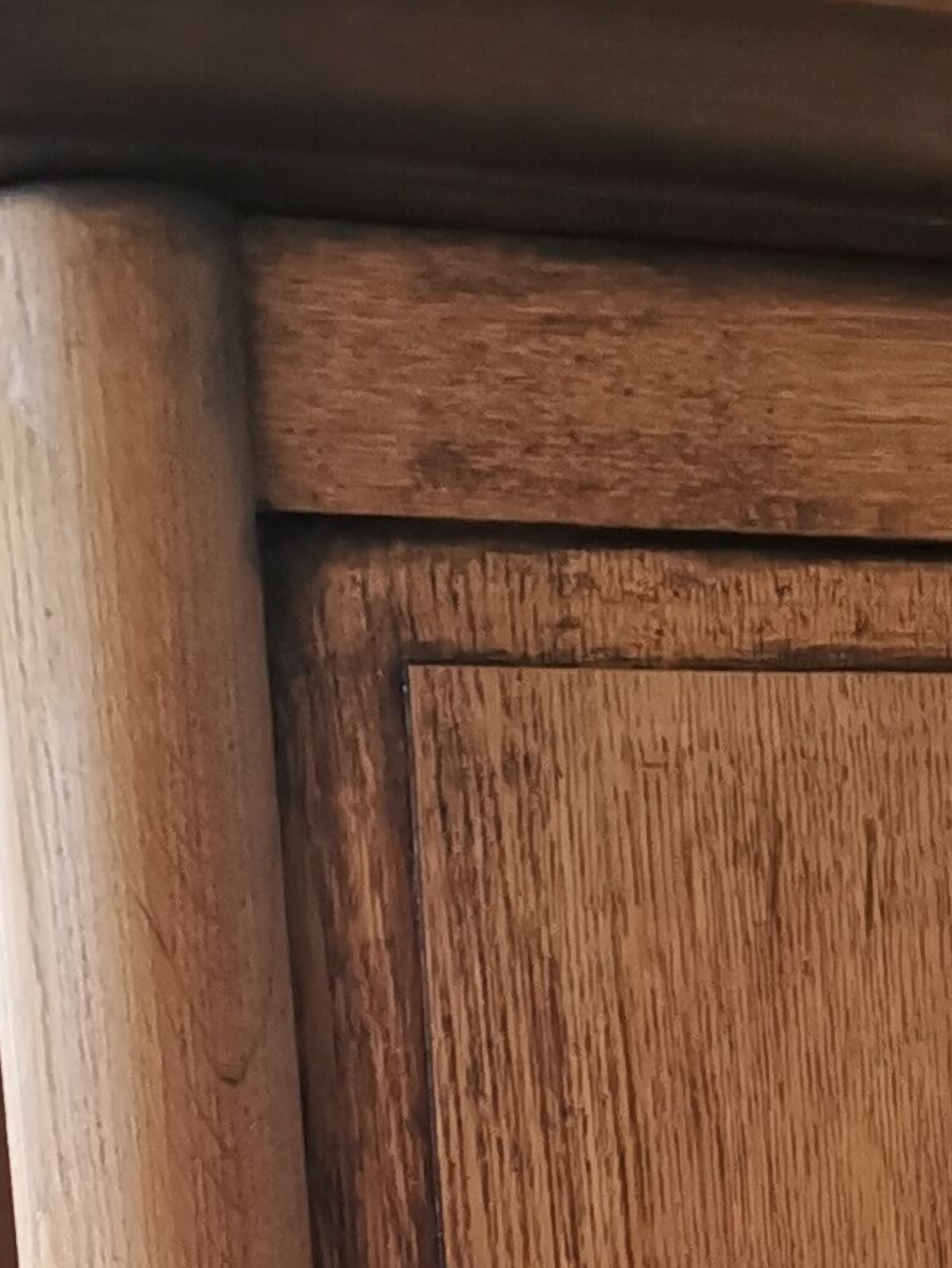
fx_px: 3519
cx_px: 629
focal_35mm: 96
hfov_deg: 15.4
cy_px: 2001
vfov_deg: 17.9
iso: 320
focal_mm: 5.56
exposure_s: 1/120
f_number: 1.6
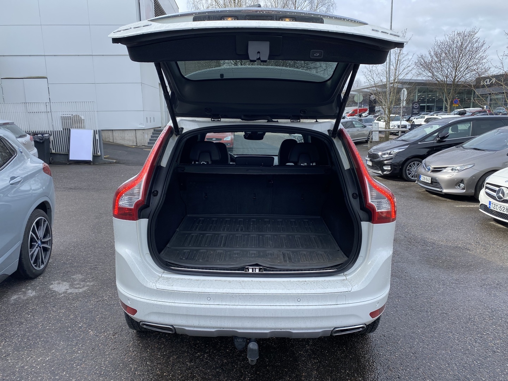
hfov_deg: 67.3
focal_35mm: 26
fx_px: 382
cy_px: 190
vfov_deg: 53.1
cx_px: 254
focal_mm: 4.25
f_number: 1.8
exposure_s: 1/898
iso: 32
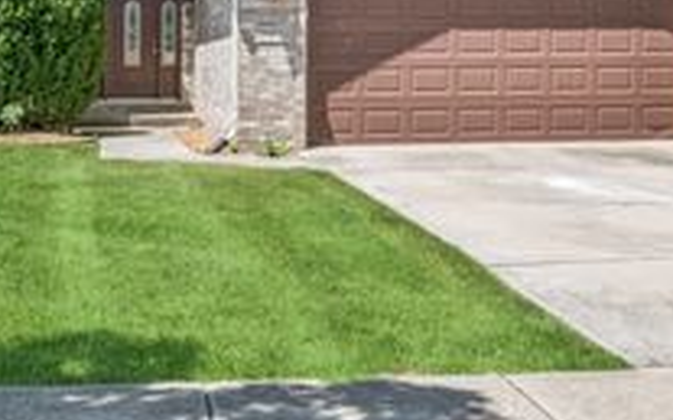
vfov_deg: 18.2
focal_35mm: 70
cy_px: 50
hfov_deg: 29.3
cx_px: 322
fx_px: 1287
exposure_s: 1/40
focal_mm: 19
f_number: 20
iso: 100
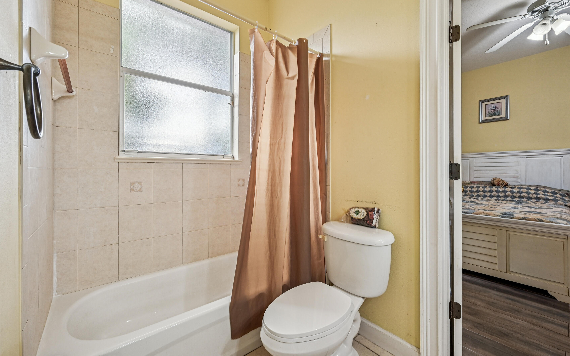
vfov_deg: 74.8
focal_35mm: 15
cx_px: 299
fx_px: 233
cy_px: 170
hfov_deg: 101.4
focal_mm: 14
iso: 1000
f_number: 8
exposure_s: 1/100
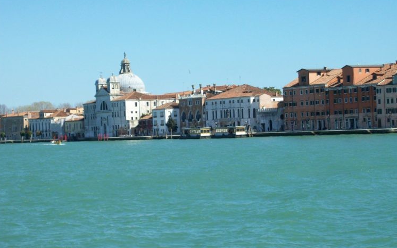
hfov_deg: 21.9
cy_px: 137
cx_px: 200
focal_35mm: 95
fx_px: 1028
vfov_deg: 13.8
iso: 80
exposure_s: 1/646
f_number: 4.3
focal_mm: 14.3
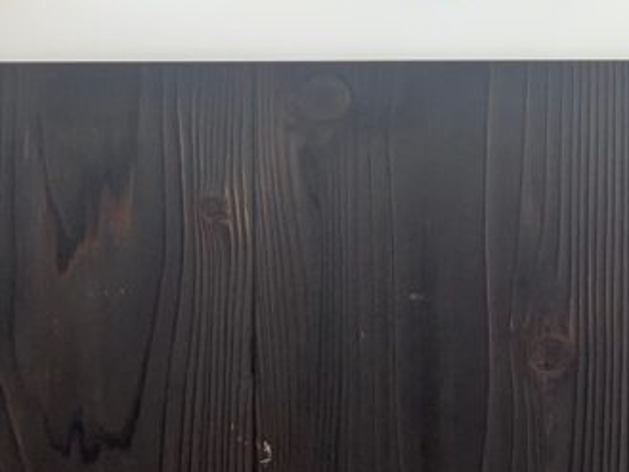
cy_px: -147
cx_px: 642
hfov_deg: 23.1
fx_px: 1472
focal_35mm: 81
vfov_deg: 17.1
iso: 32
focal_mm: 4.2
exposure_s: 1/445
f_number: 1.6
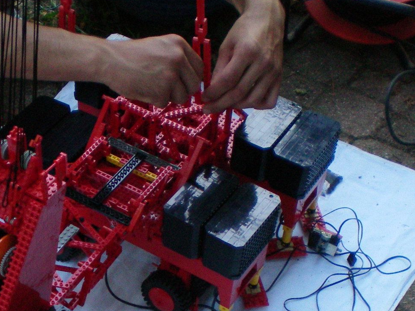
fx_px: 959
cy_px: 294
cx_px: 106
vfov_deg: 18.1
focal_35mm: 80
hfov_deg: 24.2
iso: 160
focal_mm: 6.3
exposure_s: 1/60
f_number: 3.1
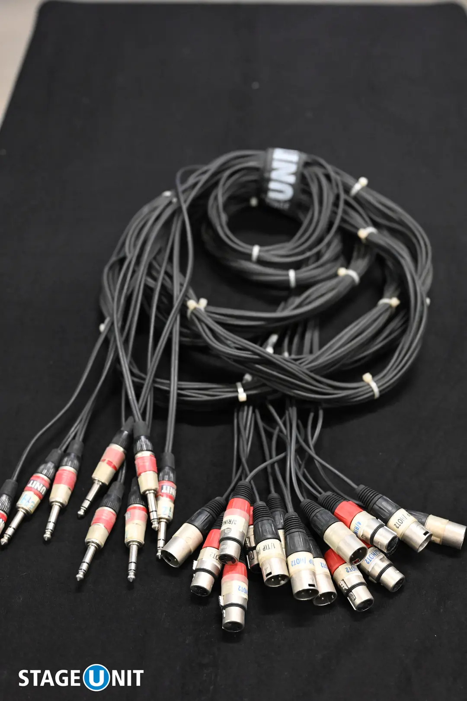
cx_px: 234
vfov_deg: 39.6
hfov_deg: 27.0
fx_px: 973
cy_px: 350
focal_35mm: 50
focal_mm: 50
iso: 4000
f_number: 3.5
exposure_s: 1/60
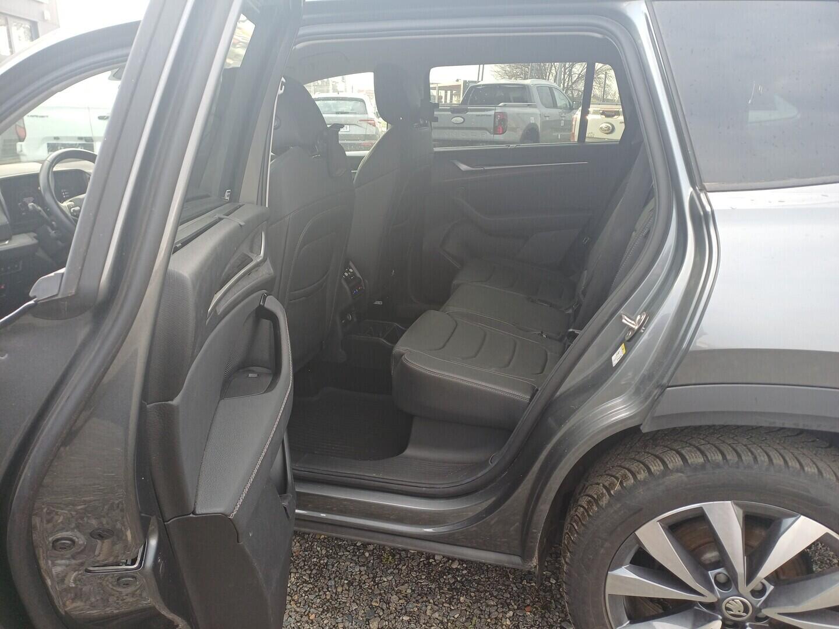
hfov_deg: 69.4
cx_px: 420
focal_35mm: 25
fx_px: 606
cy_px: 314
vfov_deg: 54.9
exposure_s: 1/100
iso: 50
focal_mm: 4.65
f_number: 1.8
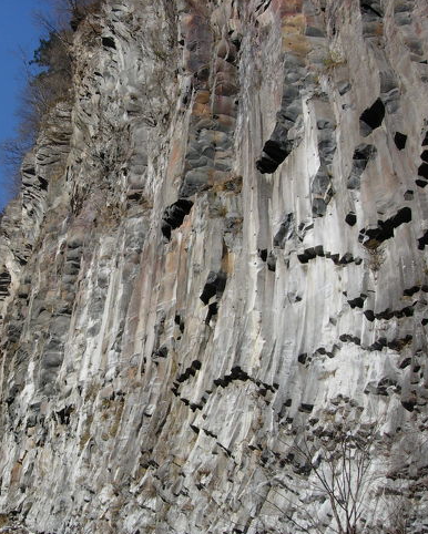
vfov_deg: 37.3
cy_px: 268
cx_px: 90
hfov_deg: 29.6
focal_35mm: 50
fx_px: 791
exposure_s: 1/609
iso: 64
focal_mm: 7.8
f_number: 4.8
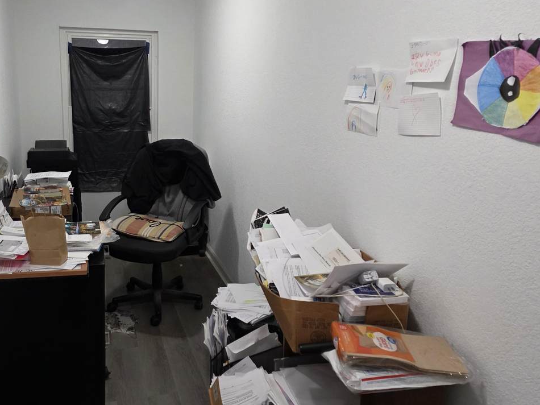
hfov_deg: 57.3
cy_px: 170
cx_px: 186
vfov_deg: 45.3
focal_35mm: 31
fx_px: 483
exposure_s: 1/120
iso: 500
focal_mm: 6.3
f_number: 1.7
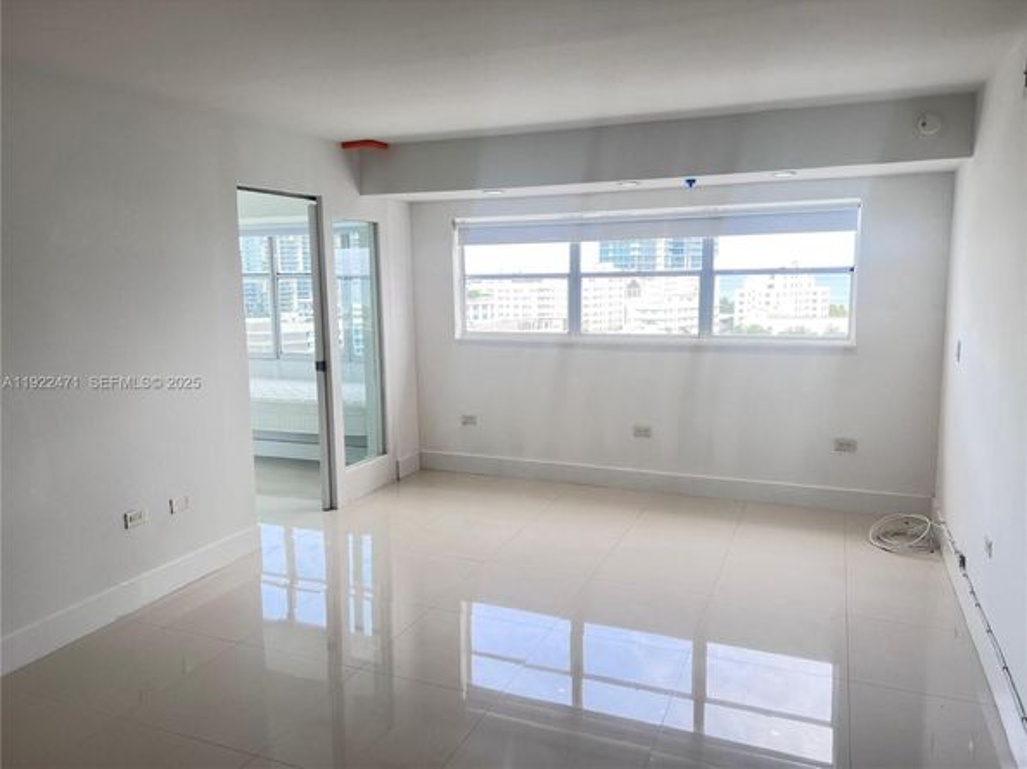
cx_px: 514
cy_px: 384
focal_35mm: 26
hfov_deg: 67.3
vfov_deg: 53.0
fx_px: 771
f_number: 1.5
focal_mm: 5.7
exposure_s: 1/197
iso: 50
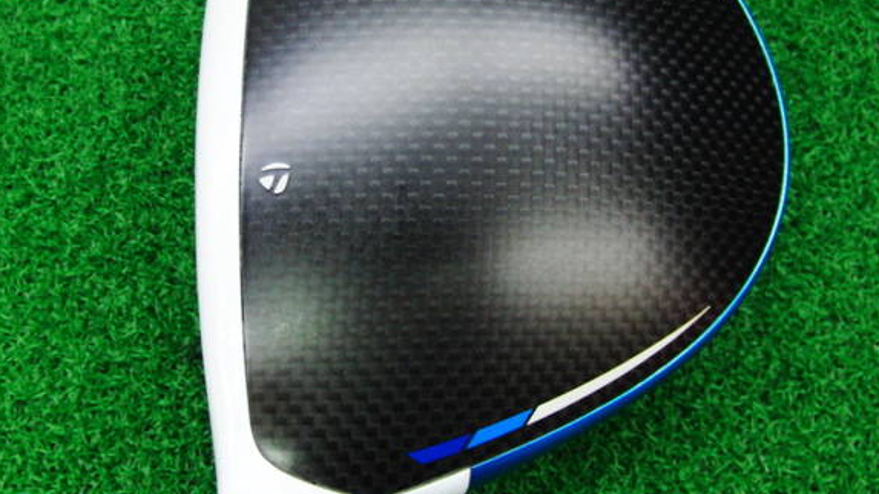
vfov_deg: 26.4
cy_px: 173
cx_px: 410
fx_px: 1049
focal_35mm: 45
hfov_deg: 45.5
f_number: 3.6
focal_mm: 6.42
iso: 400
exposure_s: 1/40
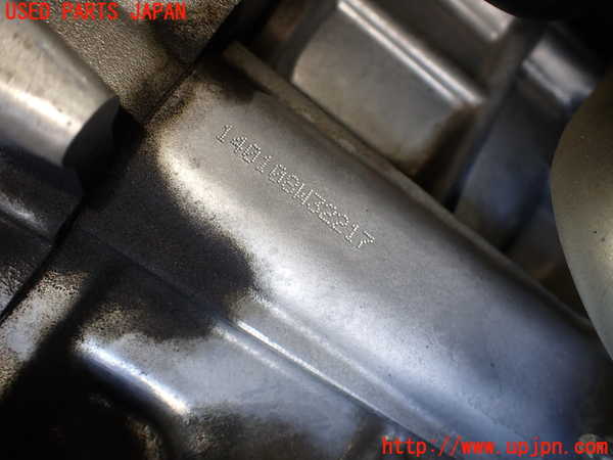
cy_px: 230
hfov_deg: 60.0
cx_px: 306
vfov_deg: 46.8
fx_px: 531
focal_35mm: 30
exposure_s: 1/125
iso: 125
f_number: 2.3
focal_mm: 5.4
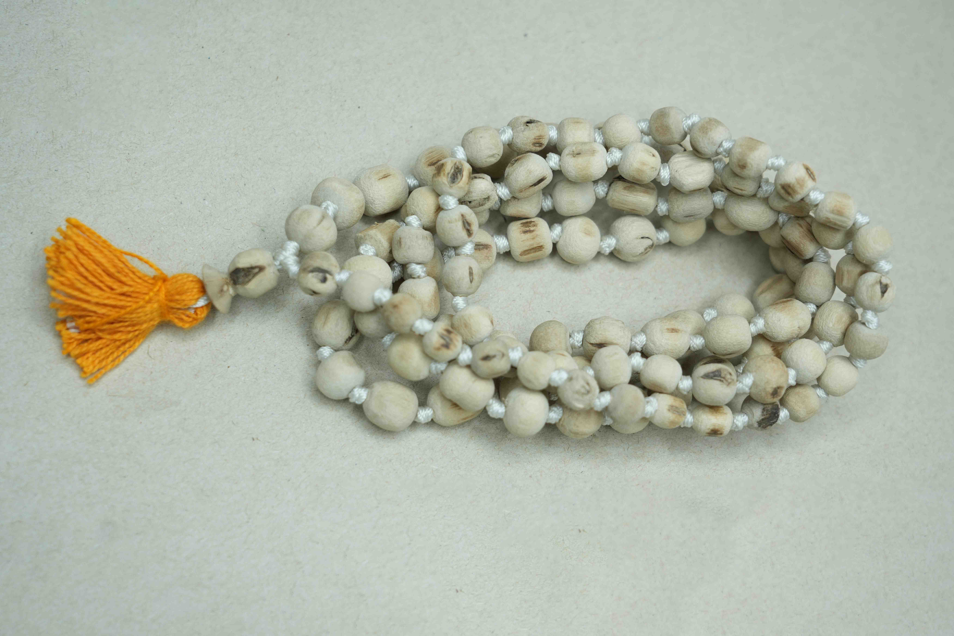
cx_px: 477
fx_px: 1484
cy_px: 318
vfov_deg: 24.2
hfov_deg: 35.6
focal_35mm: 56
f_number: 5.6
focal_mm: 56
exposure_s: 1/60
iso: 200
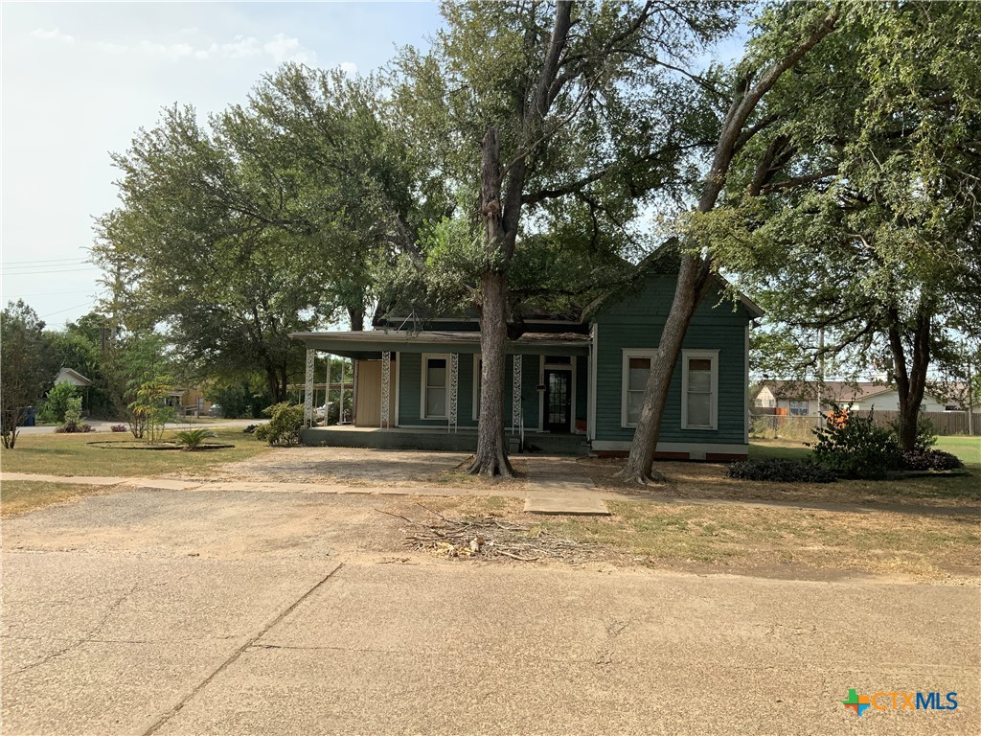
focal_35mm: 29
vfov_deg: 48.2
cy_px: 368
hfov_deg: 61.7
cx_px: 490
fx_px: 822
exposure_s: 1/1098
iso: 16
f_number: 1.8
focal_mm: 3
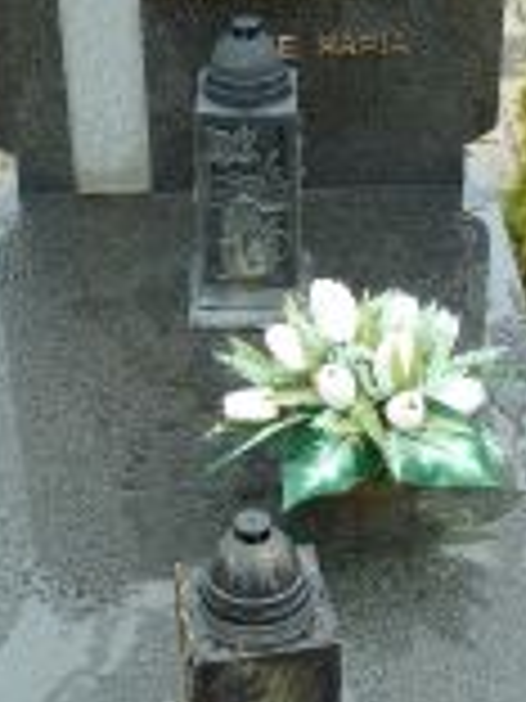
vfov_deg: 25.3
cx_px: 265
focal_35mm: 77
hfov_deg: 19.1
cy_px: 346
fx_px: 1560
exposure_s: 1/40
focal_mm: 4.1
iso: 80
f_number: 3.3
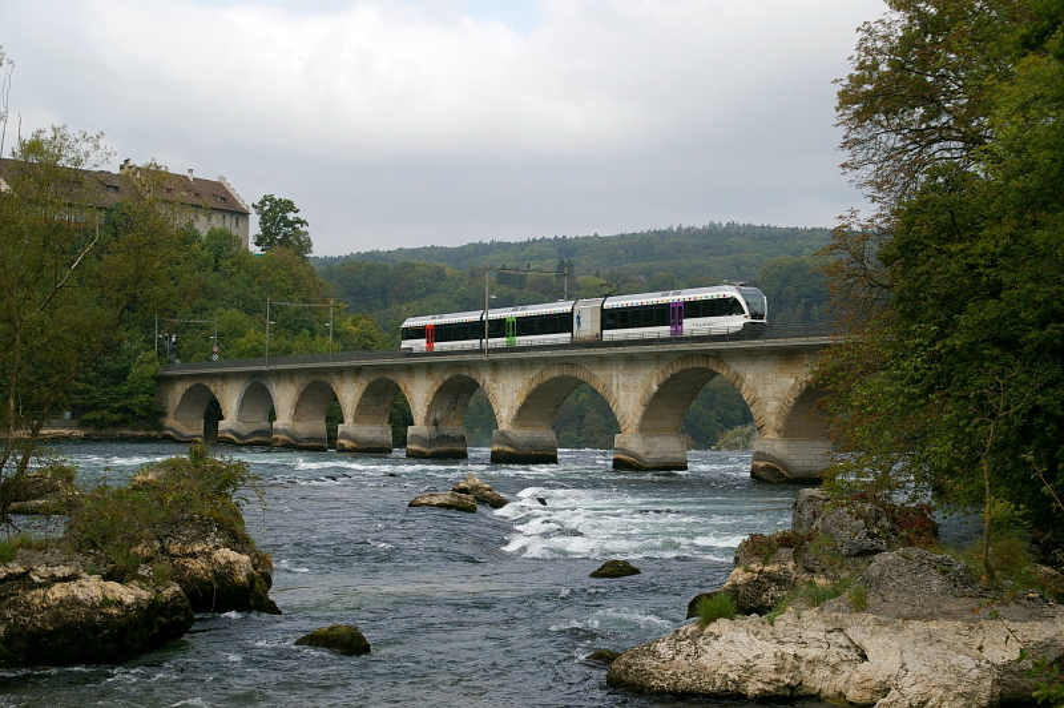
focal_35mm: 51
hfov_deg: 38.9
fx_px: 1506
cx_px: 532
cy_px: 354
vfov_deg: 26.4
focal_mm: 34
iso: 200
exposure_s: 1/500
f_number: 6.3
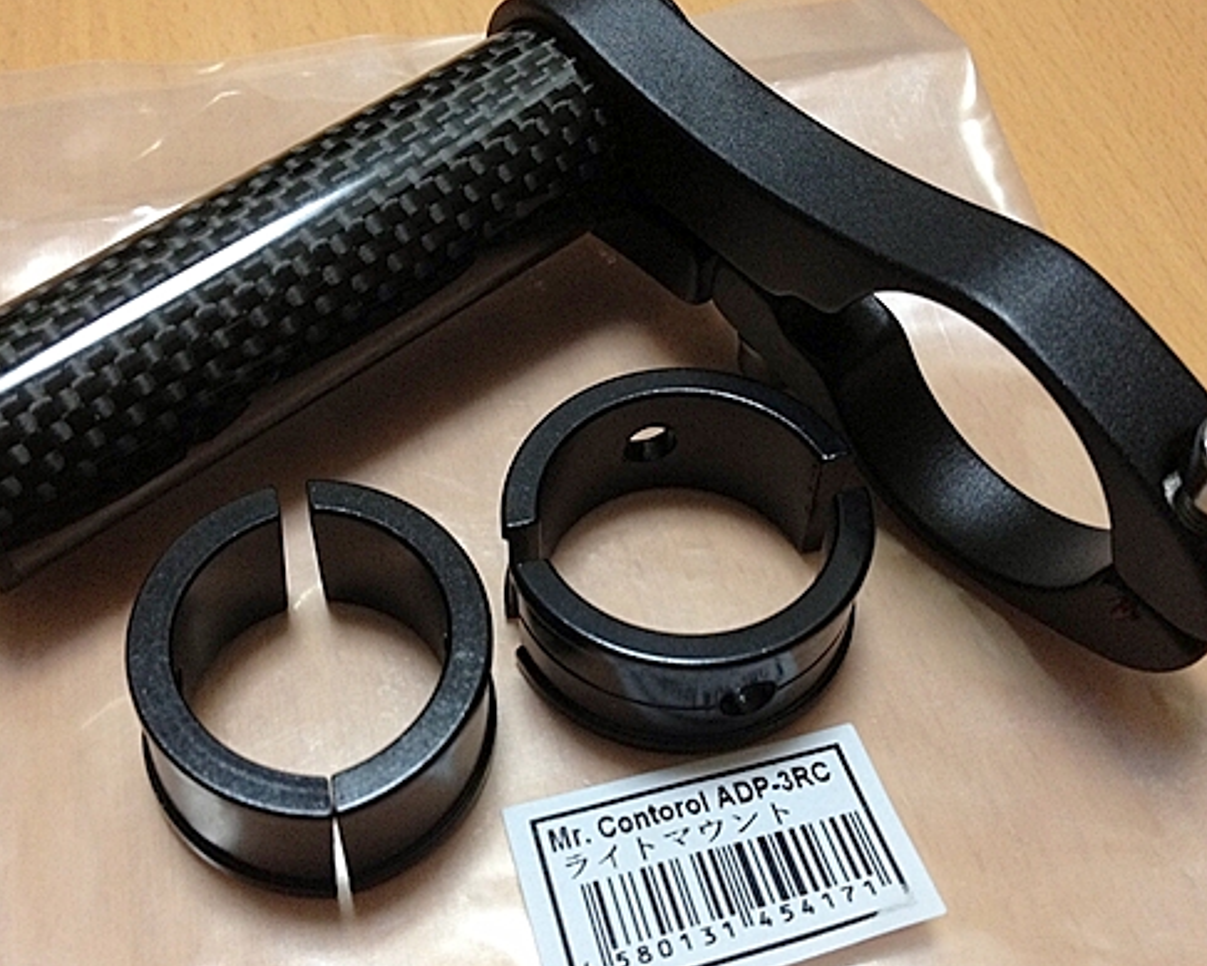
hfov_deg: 41.1
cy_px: 467
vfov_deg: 33.4
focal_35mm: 45
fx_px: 1608
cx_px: 564
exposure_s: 1/20
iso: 200
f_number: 2.4
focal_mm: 4.28
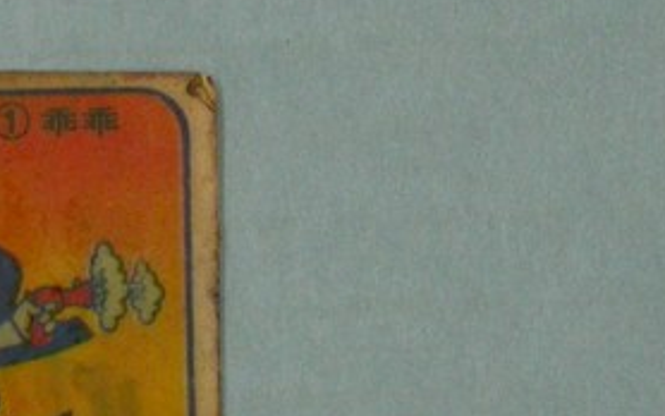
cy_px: 383
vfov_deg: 3.5
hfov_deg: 5.6
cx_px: -45
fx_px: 6817
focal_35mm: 376
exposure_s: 1/30
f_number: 6.5
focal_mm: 32
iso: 200
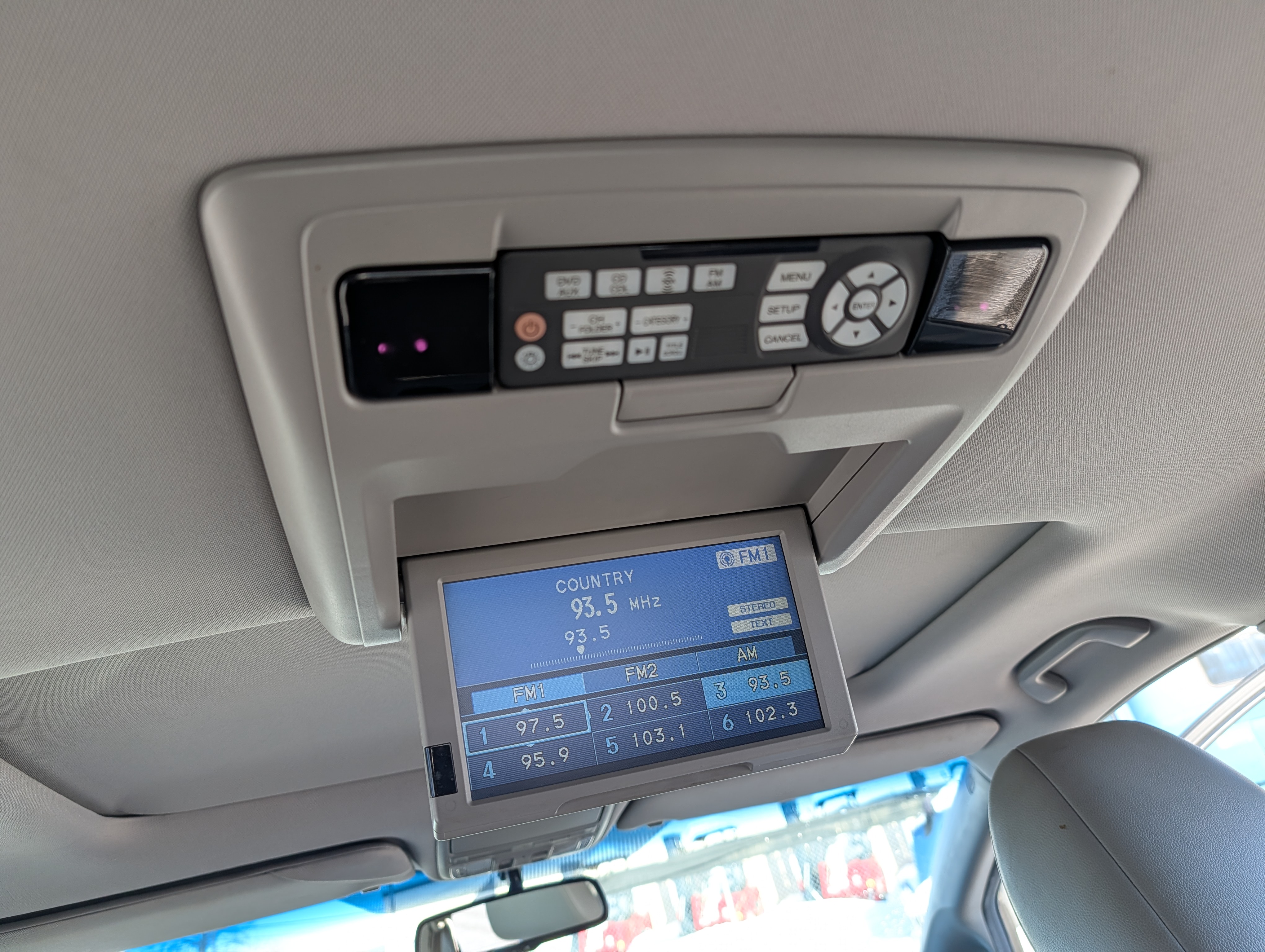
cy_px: 476
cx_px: 632
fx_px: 878
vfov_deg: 56.9
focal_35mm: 24
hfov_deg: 71.5
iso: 46
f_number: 1.68
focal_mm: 6.9
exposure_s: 1/177
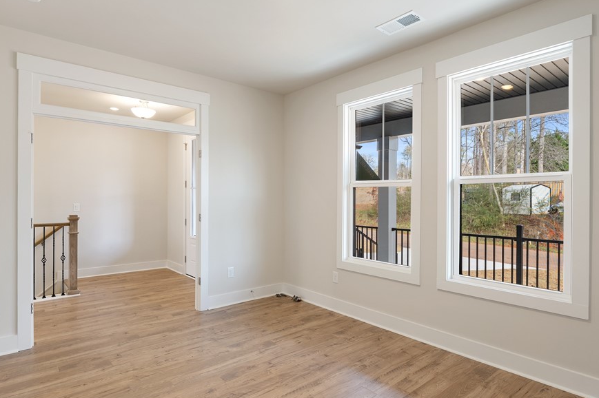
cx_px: 303
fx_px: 343
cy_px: 202
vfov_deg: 60.3
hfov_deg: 82.3
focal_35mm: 21
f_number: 5.6
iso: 400
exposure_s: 1/4
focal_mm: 16.5
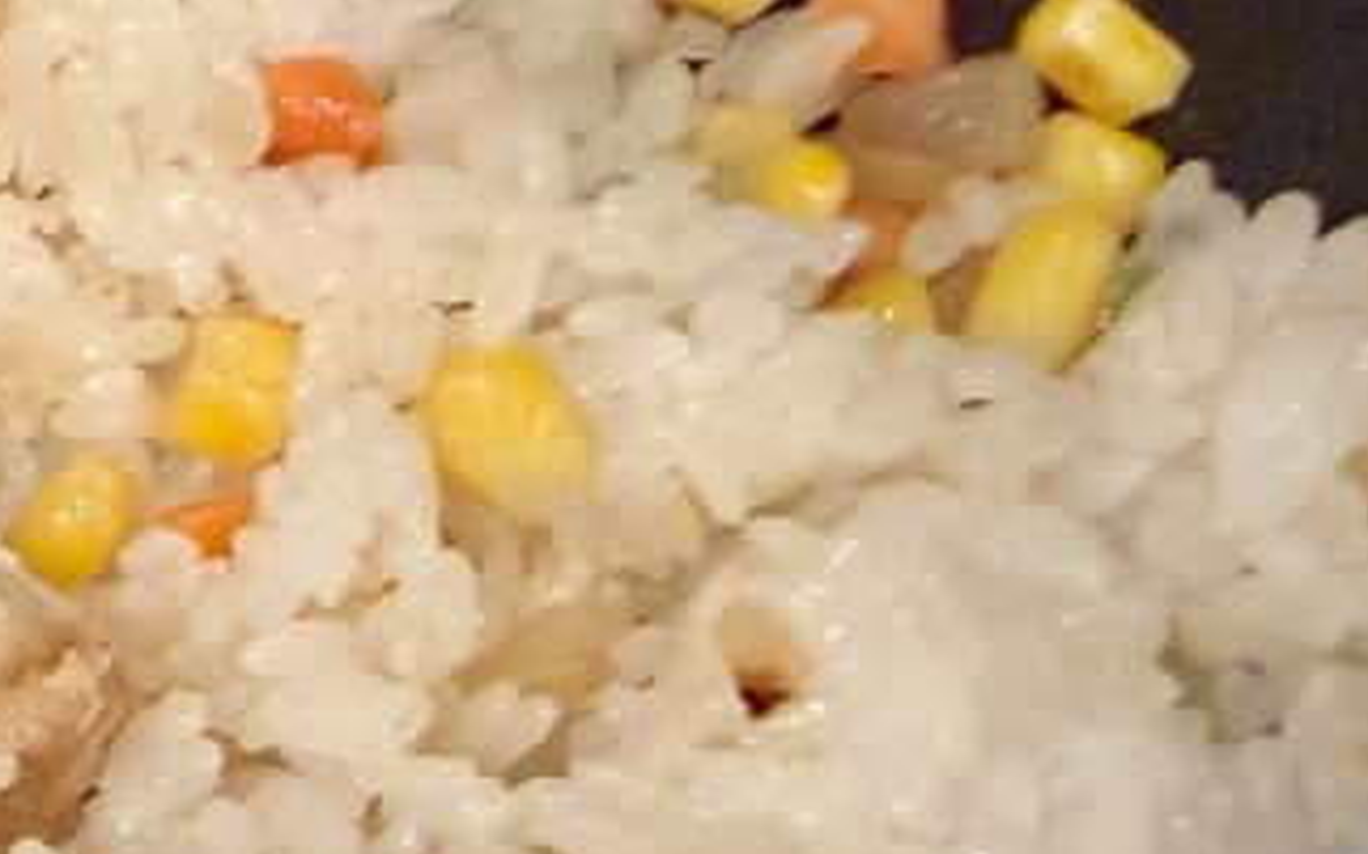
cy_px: 1491
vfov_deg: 14.4
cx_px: -501
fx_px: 3019
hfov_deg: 22.3
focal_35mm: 81
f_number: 2.2
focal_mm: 2.22
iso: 320
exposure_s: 1/50
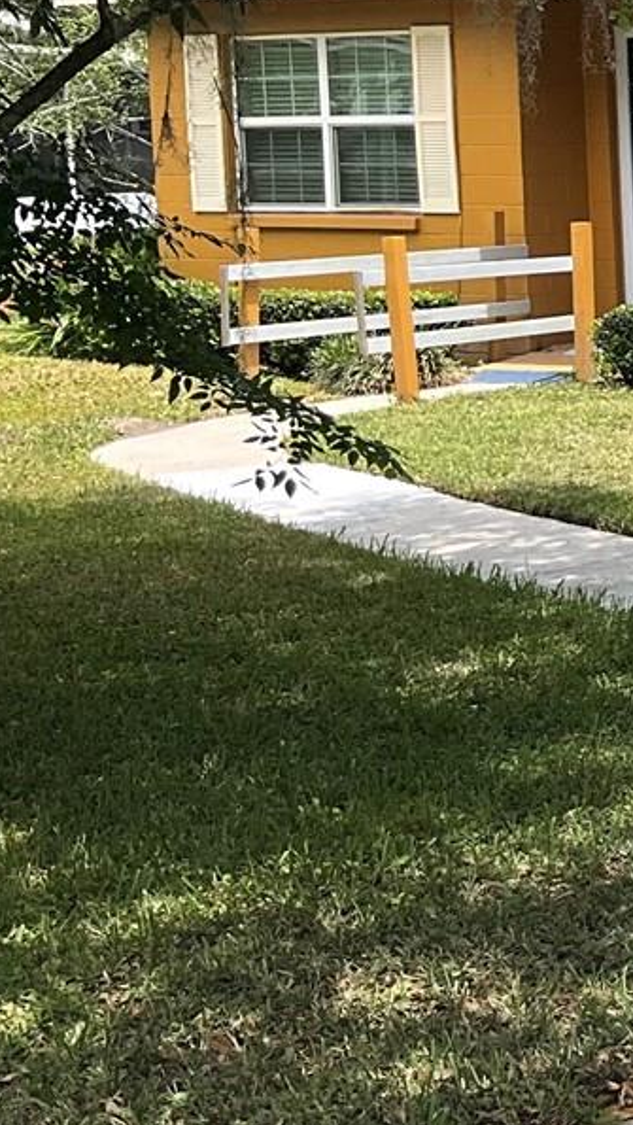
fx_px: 2535
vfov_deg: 24.8
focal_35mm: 85
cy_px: 306
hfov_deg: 12.3
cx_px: 1338
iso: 25
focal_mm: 3
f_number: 1.8
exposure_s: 1/792
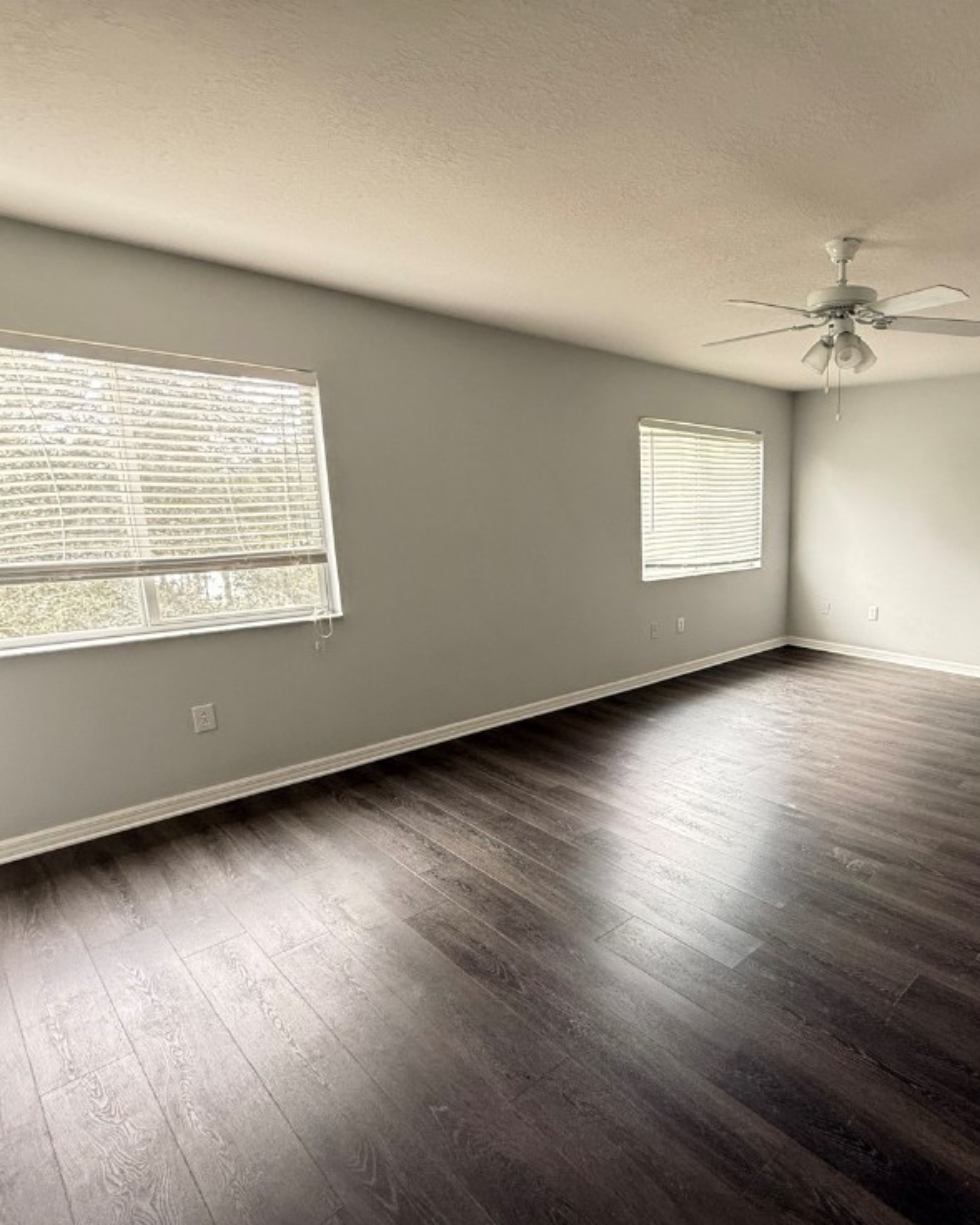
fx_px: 689
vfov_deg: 83.3
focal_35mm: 19
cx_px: 732
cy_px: 631
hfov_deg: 66.5
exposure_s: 1/87
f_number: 2.2
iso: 320
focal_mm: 2.22
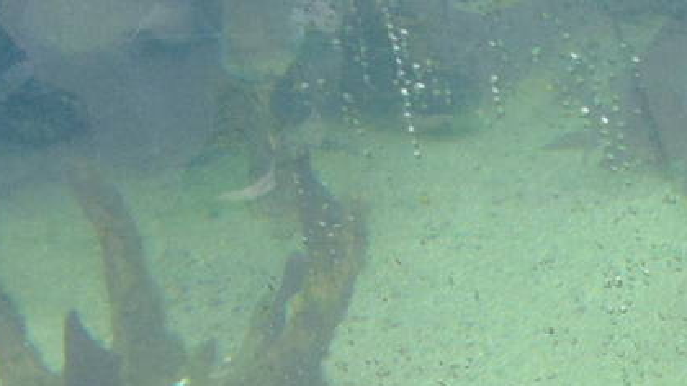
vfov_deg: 10.2
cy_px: 707
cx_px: 793
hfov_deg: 18.3
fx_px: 2040
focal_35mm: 112
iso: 100
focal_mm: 4.8
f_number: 3.2
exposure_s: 1/30
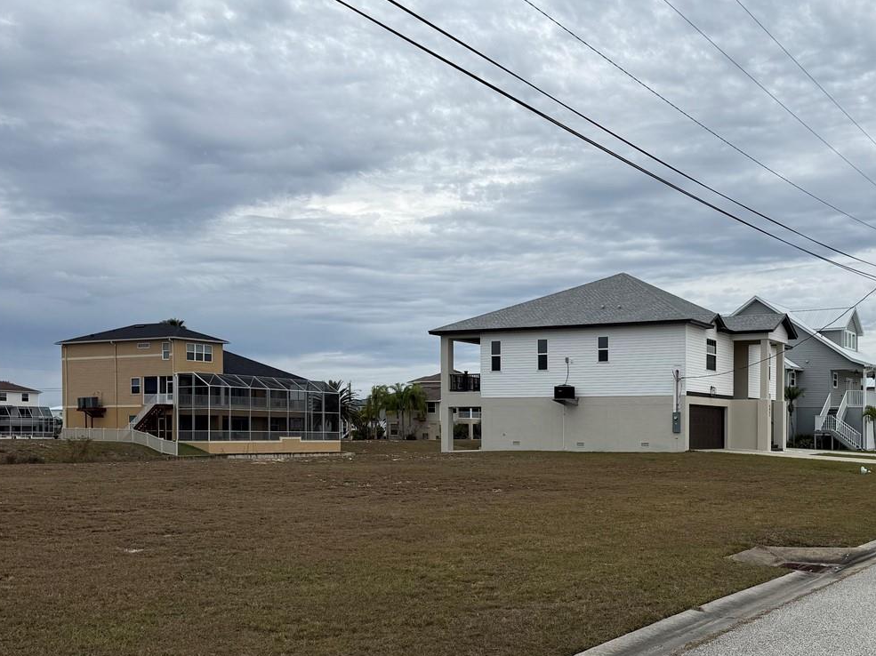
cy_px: 446
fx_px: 987
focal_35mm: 39
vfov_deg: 36.4
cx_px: 685
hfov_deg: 45.7
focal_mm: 6.76
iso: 80
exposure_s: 1/5319
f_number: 1.78
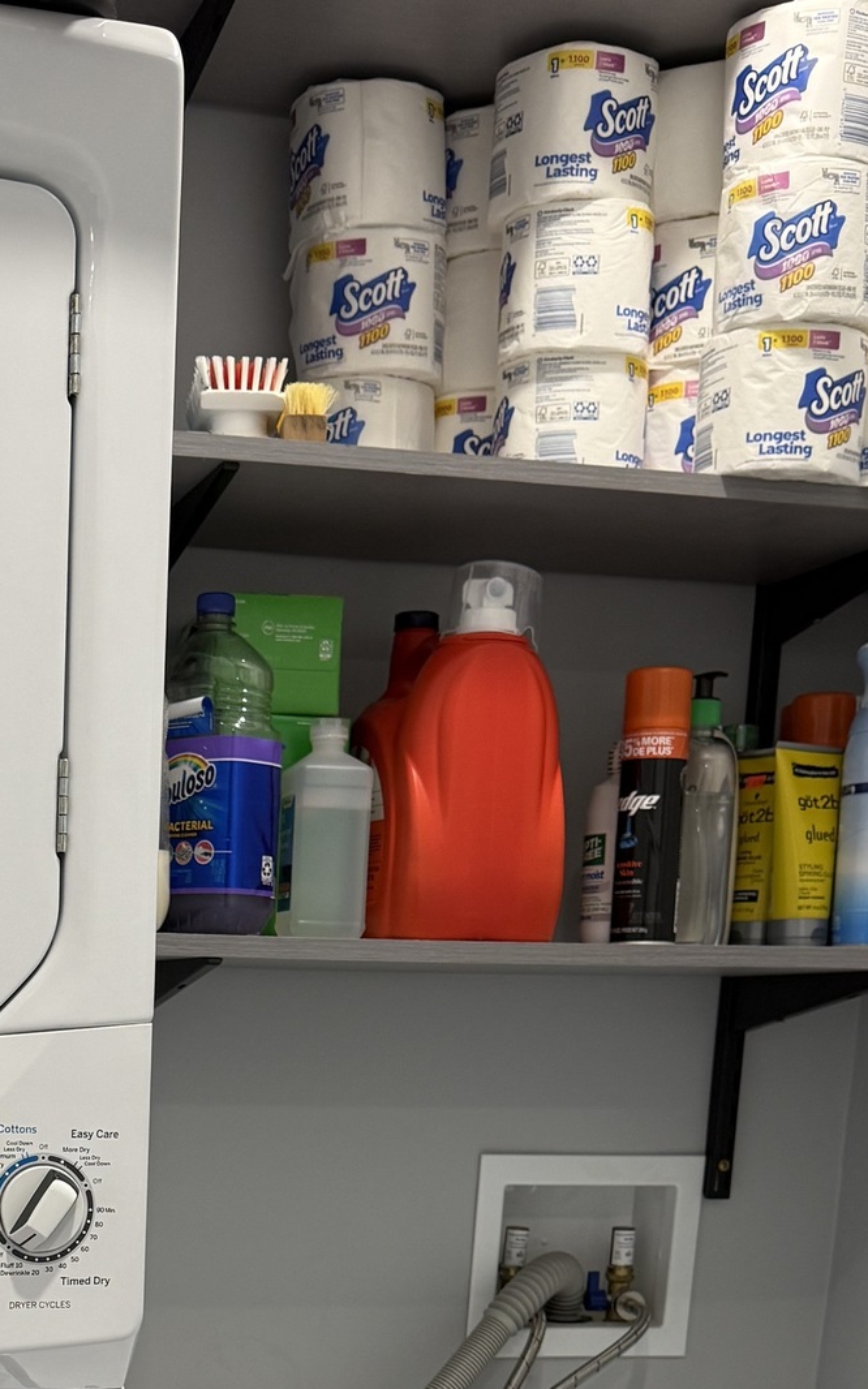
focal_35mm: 55
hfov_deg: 23.0
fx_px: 2082
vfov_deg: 33.9
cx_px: 99
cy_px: 1366
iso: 160
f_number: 1.78
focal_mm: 6.76
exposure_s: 1/120
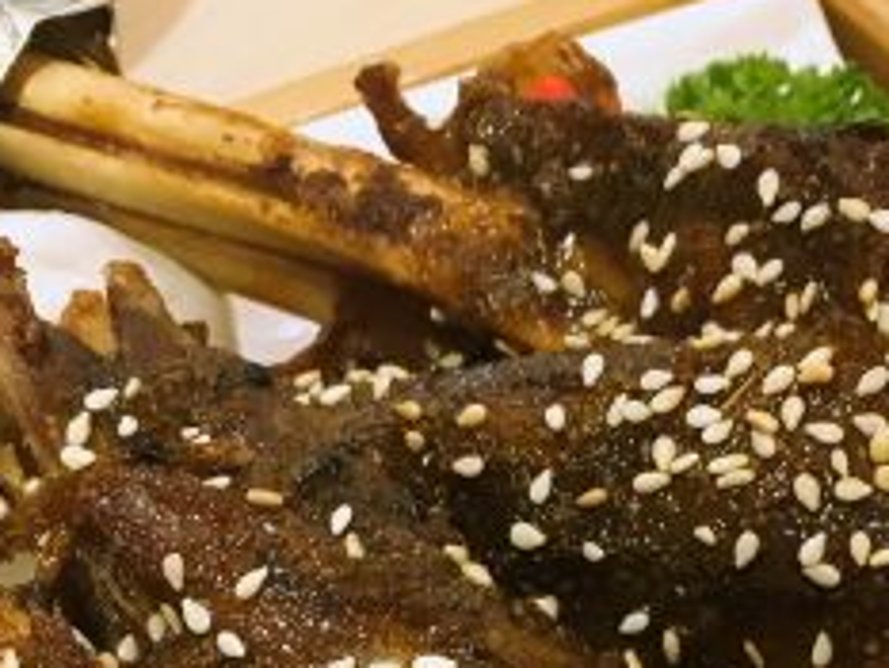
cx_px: 515
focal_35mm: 87
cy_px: 865
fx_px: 2235
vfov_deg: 16.1
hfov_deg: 22.5
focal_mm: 4.15
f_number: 2.2
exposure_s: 1/17
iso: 200
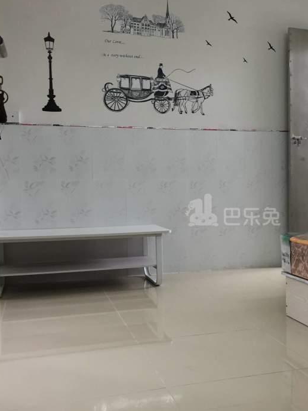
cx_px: 233
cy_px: 211
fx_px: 534
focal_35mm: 45
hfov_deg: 31.6
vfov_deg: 42.1
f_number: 2.2
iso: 50
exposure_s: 1/33
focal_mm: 4.15
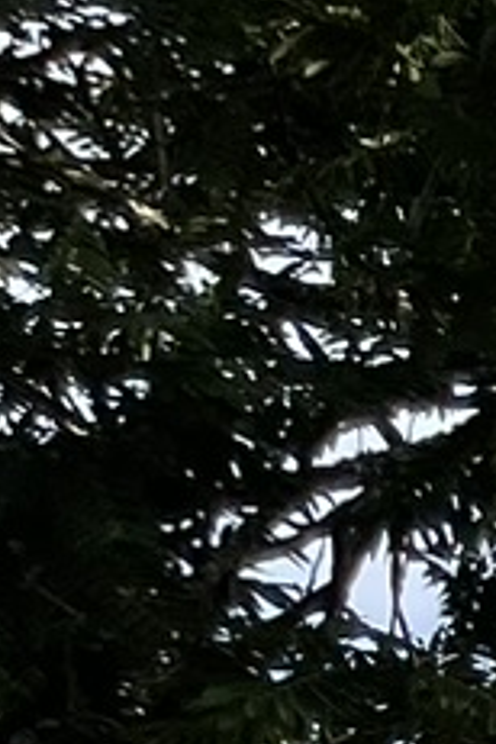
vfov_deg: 7.6
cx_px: 2860
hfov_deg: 4.6
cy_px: 2383
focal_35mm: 231
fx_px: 4774
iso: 32
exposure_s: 1/2857
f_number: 1.6
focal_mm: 5.1
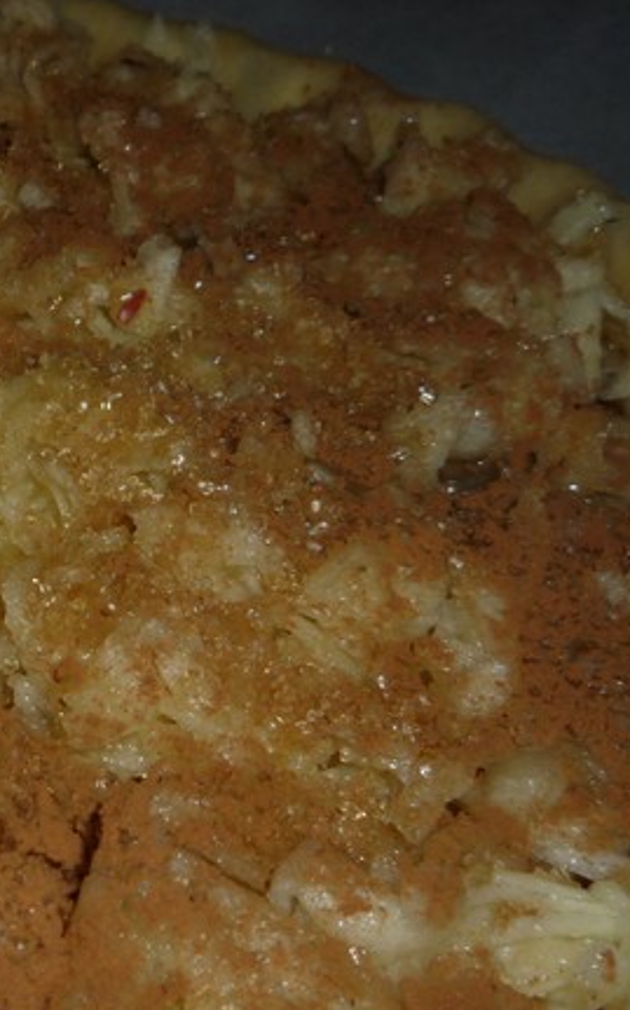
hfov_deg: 20.4
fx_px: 1622
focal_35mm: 59
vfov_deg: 34.3
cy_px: 647
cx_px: -143
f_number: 4
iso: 100
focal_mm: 5.2
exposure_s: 1/30
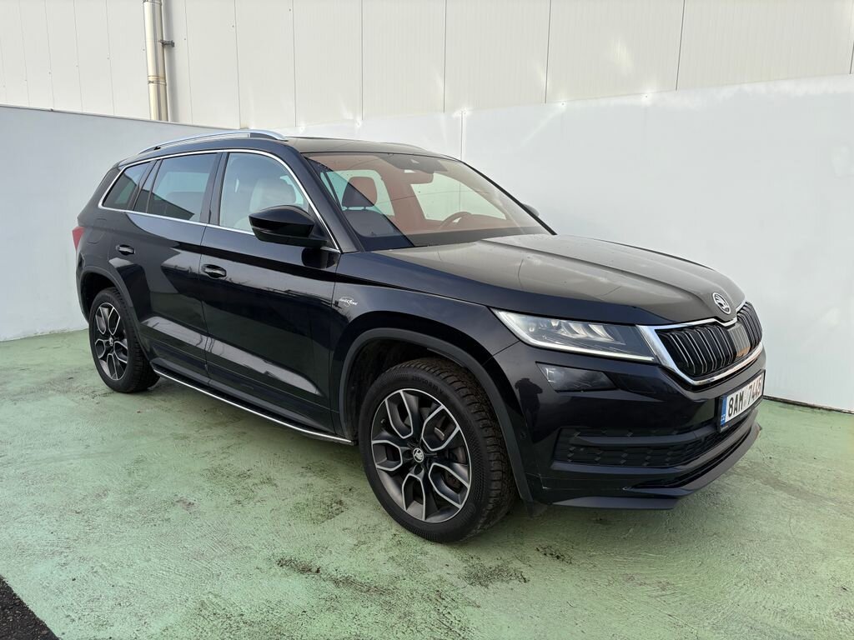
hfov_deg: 67.3
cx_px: 427
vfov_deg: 53.1
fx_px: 641
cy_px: 320
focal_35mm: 26
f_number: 1.6
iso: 50
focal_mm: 5.96
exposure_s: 1/1550
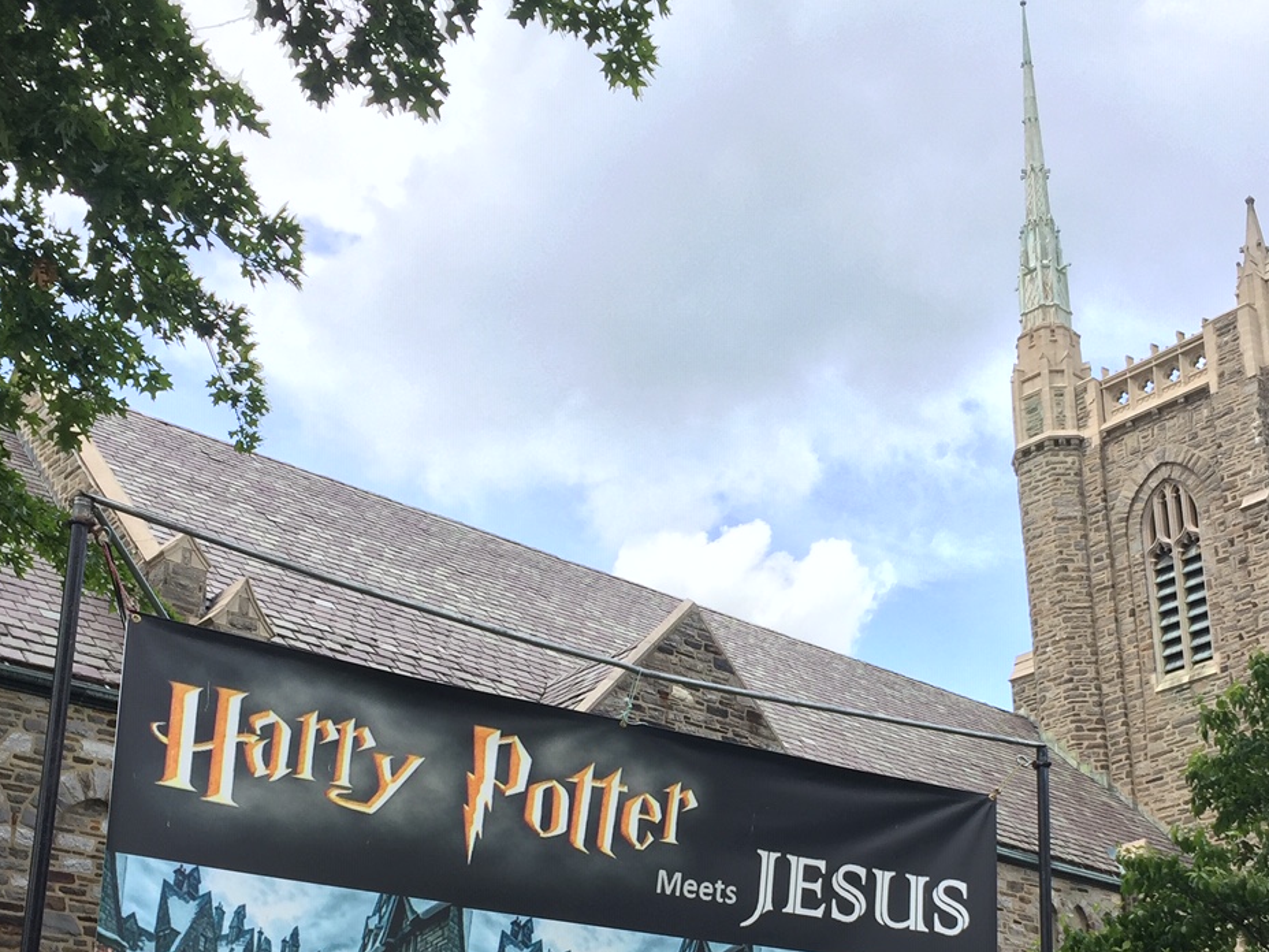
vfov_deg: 28.0
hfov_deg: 37.4
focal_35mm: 51
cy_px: 750
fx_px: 1870
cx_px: 755
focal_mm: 4.15
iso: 32
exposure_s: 1/860
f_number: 2.2
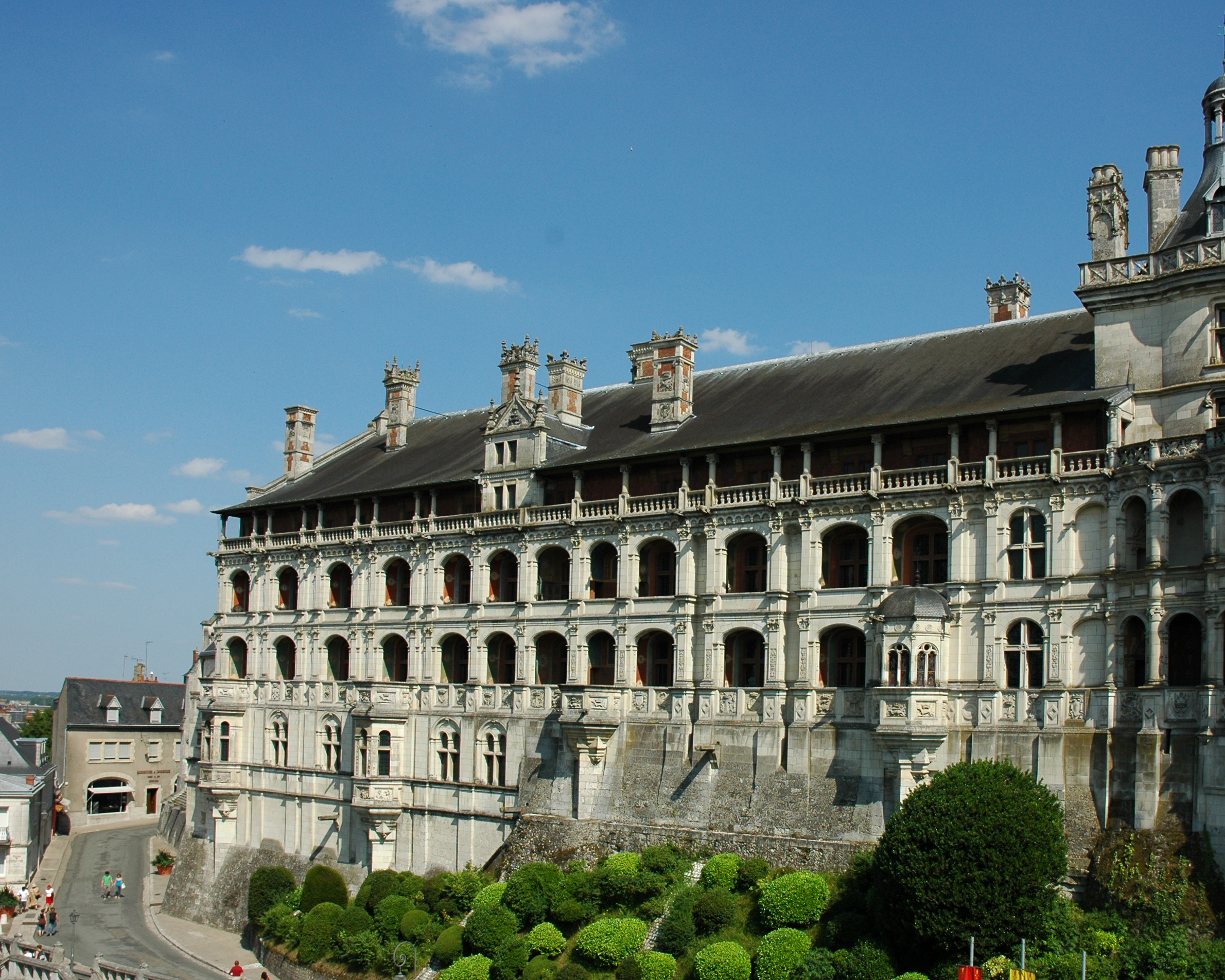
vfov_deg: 45.8
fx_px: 1160
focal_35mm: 32
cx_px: 716
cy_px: 506
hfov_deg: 55.4
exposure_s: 1/640
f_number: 8
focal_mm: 18
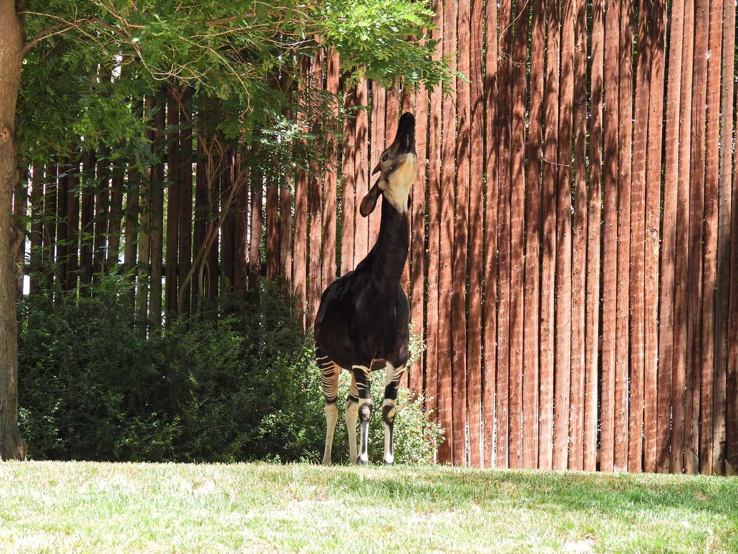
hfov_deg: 10.7
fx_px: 3944
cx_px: 369
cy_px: 277
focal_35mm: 185
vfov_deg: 8.0
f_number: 4.5
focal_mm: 33
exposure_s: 1/125
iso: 100
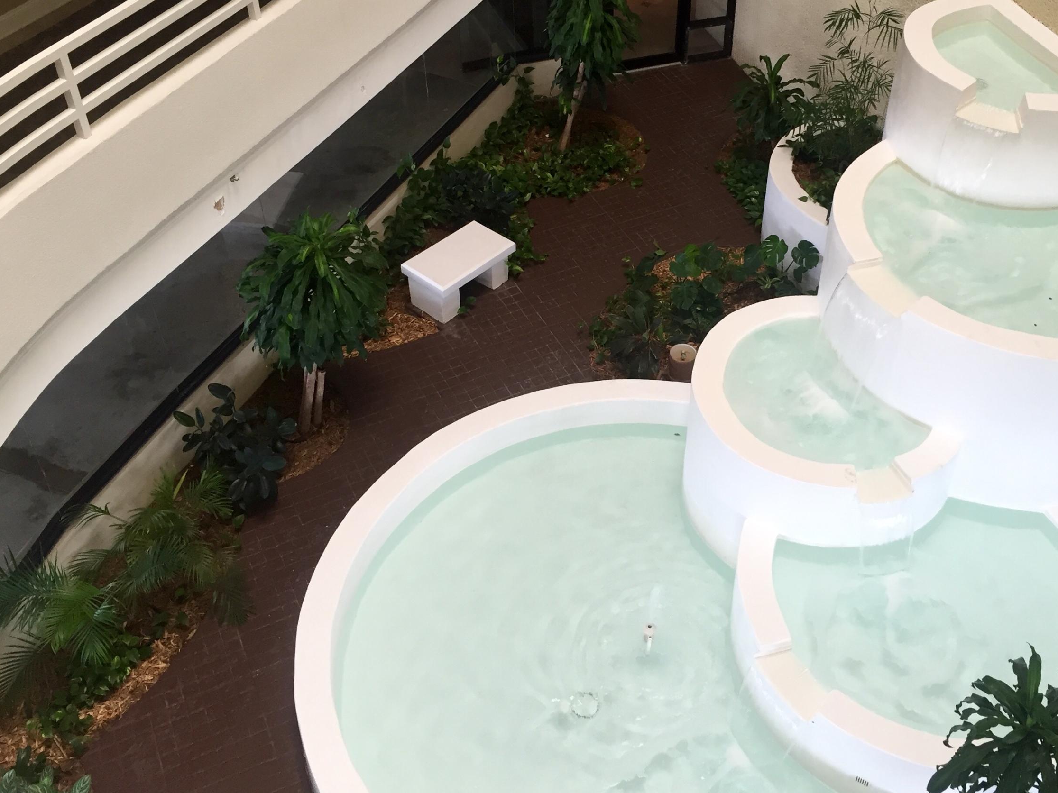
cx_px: 648
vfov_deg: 36.5
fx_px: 1192
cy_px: 283
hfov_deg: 47.5
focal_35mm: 39
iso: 64
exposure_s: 1/30
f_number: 2.2
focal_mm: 4.15
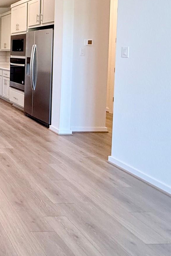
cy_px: 62
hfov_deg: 27.1
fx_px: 242
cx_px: -87
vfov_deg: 53.1
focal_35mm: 34
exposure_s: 1/120
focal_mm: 2.22
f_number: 2.2
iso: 160
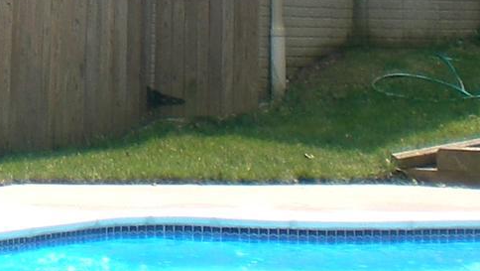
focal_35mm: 175
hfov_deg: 11.8
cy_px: -266
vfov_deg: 6.7
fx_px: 2229
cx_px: -202
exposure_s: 1/160
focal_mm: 6.3
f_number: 4.4
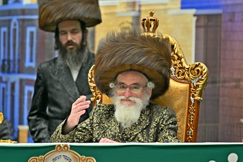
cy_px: 81
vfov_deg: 4.6
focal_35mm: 300
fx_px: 2024
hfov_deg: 6.9
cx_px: 122
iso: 200
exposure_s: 1/320
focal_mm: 200
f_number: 2.8
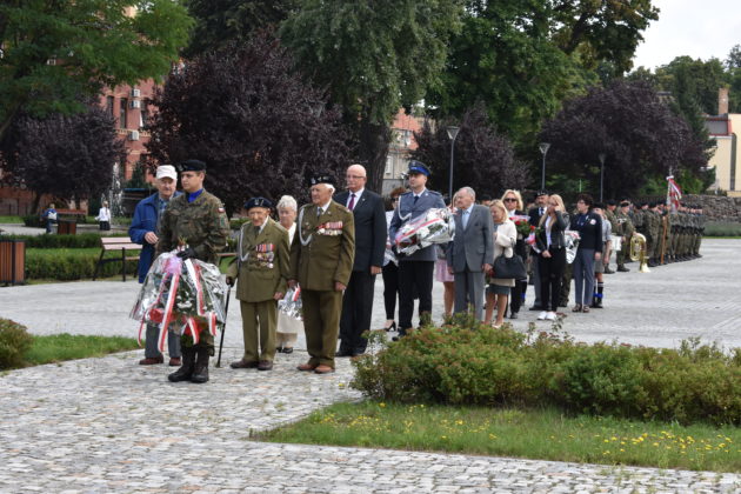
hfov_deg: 24.6
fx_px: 1698
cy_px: 247
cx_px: 370
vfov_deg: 16.6
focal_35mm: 82
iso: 640
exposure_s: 1/500
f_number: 8
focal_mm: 55
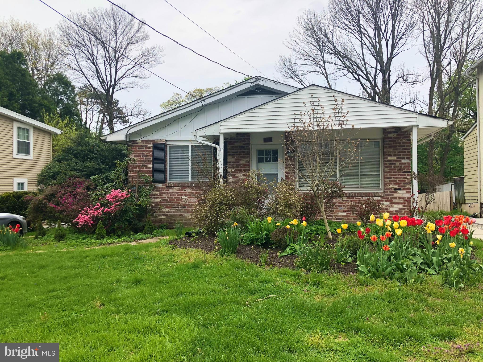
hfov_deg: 63.4
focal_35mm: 28
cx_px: 242
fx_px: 391
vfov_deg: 49.7
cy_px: 181
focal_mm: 4
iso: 20
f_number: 1.8
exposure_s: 1/484
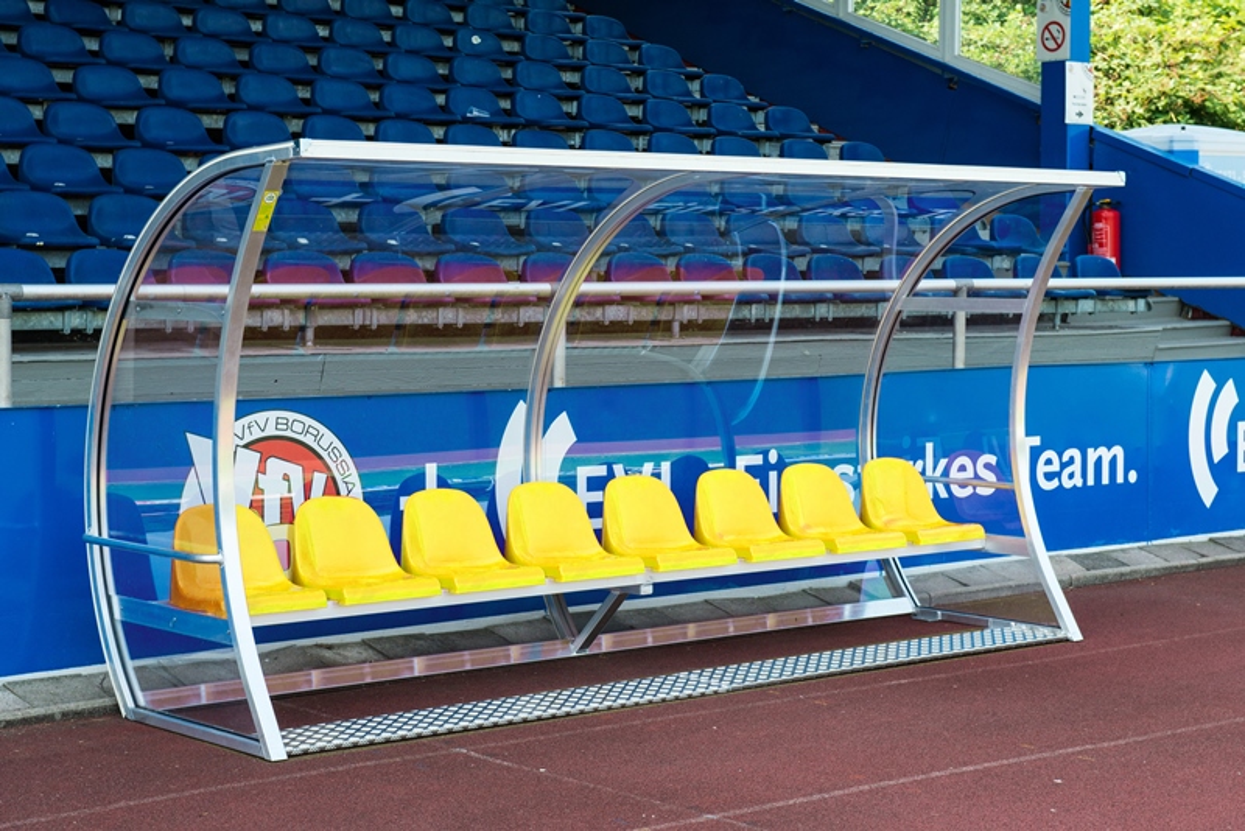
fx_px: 2145
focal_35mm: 62
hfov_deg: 32.4
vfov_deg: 21.9
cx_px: 622
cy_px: 416
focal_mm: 62
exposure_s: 1/500
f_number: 8
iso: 400
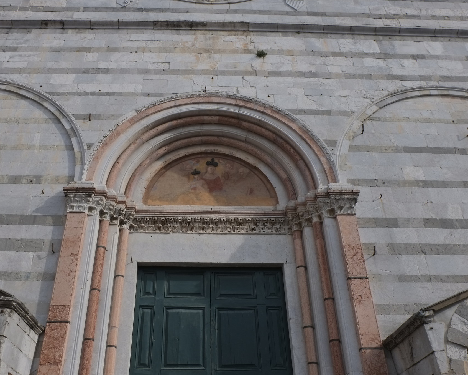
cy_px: 211
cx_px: 210
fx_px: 443
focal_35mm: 32
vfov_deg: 45.7
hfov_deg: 55.6
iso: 200
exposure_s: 1/350
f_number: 8
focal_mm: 16
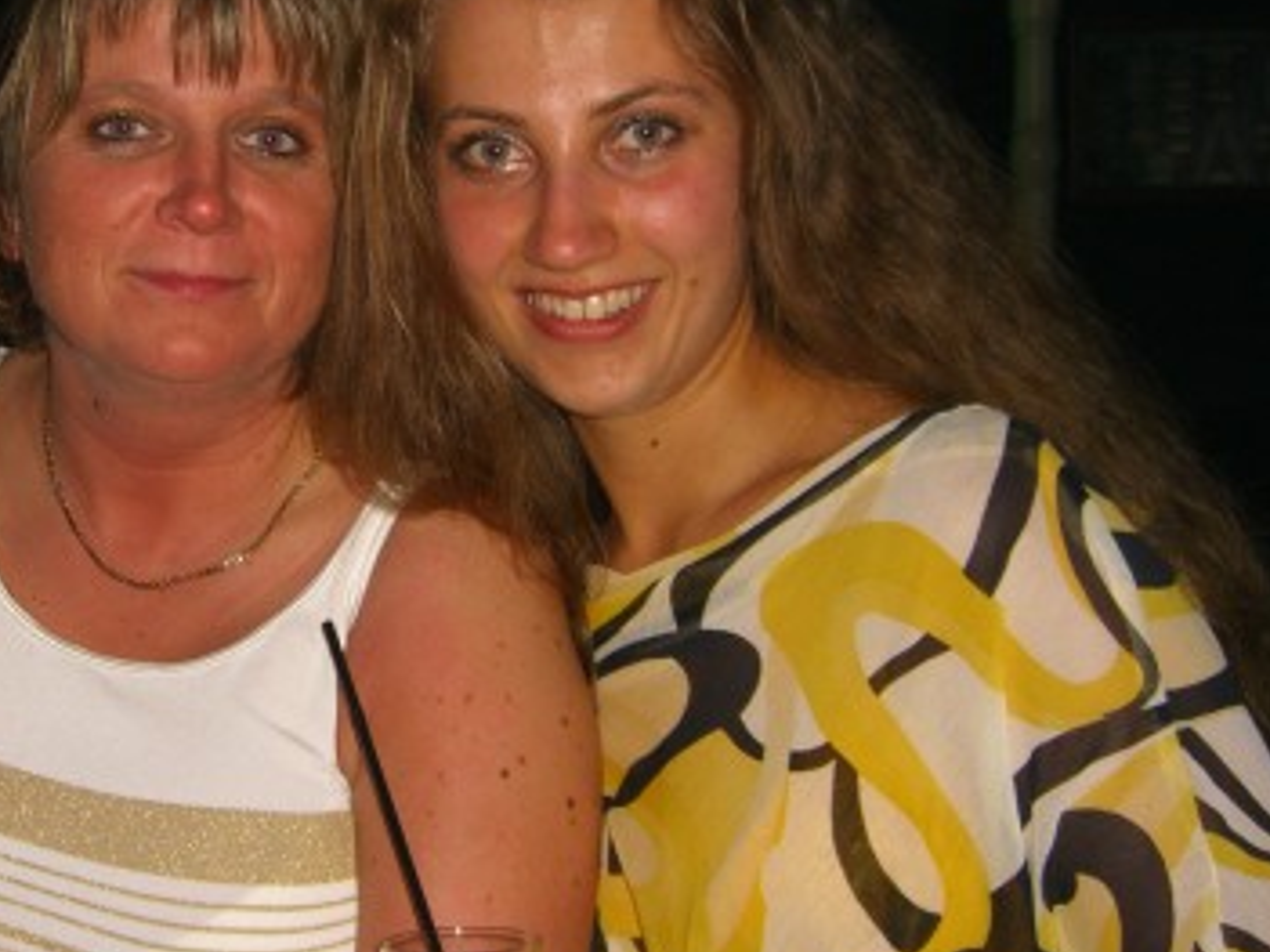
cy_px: 424
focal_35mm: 65
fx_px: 2384
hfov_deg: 29.5
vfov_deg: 22.6
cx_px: 365
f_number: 2.8
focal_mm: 7.9
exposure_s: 1/60
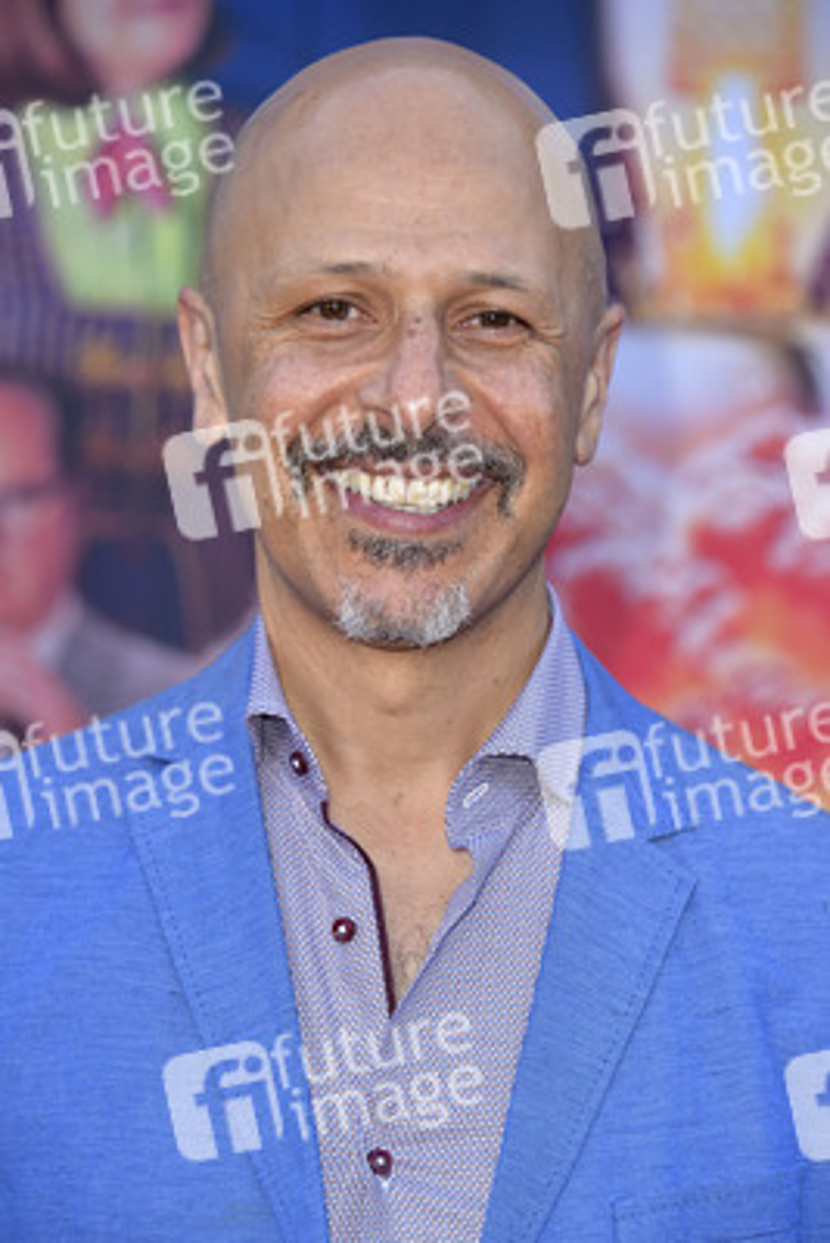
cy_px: 622
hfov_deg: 7.6
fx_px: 6219
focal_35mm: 180
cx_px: 415
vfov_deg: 11.4
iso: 400
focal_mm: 180
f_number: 6.3
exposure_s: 1/250
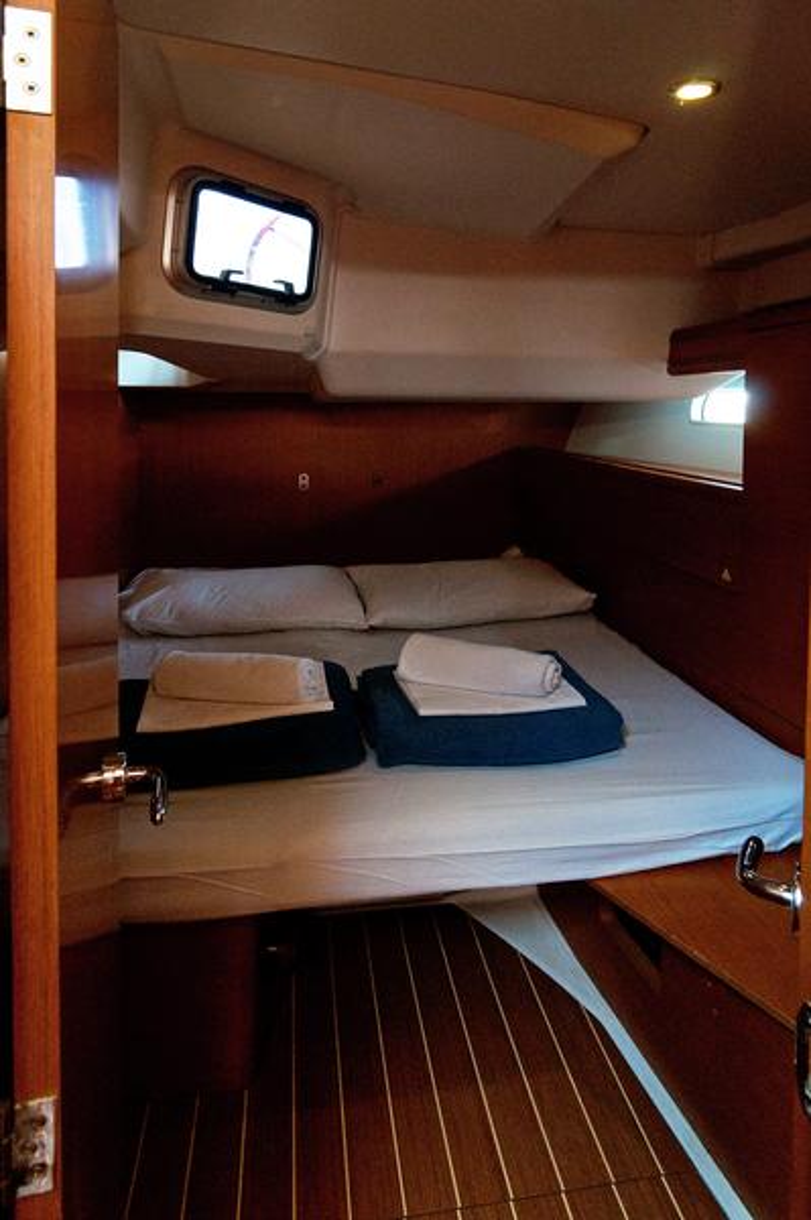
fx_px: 609
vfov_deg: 90.0
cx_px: 406
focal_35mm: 18
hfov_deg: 67.3
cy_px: 610
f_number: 6.3
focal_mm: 12
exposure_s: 1/100
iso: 1000
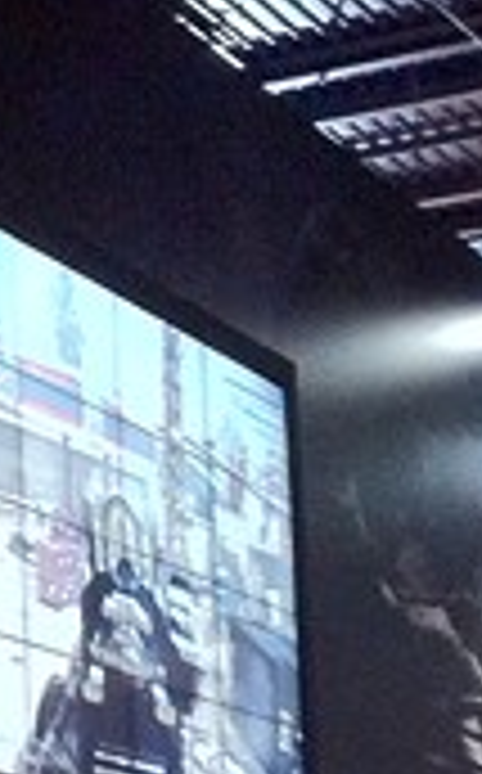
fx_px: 2910
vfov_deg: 14.8
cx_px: -865
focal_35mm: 138
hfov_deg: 8.3
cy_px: 846
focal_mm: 3.85
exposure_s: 1/17
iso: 500
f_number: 2.8
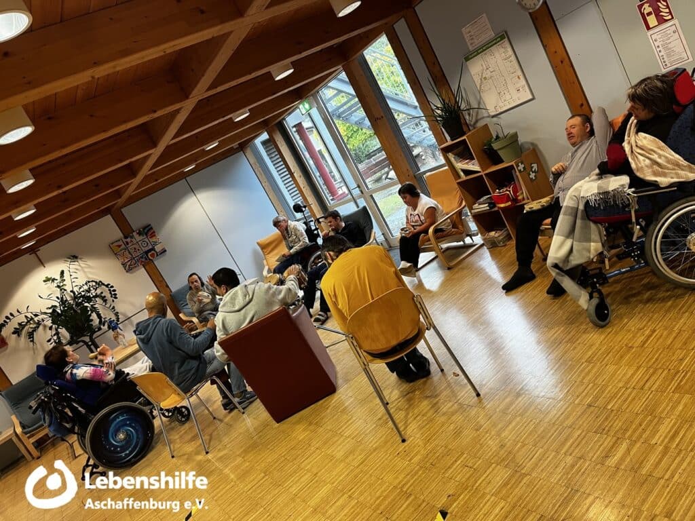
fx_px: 522
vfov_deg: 53.1
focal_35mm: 26
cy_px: 260
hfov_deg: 67.3
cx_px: 348
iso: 160
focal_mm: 5.1
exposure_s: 1/50
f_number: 1.6
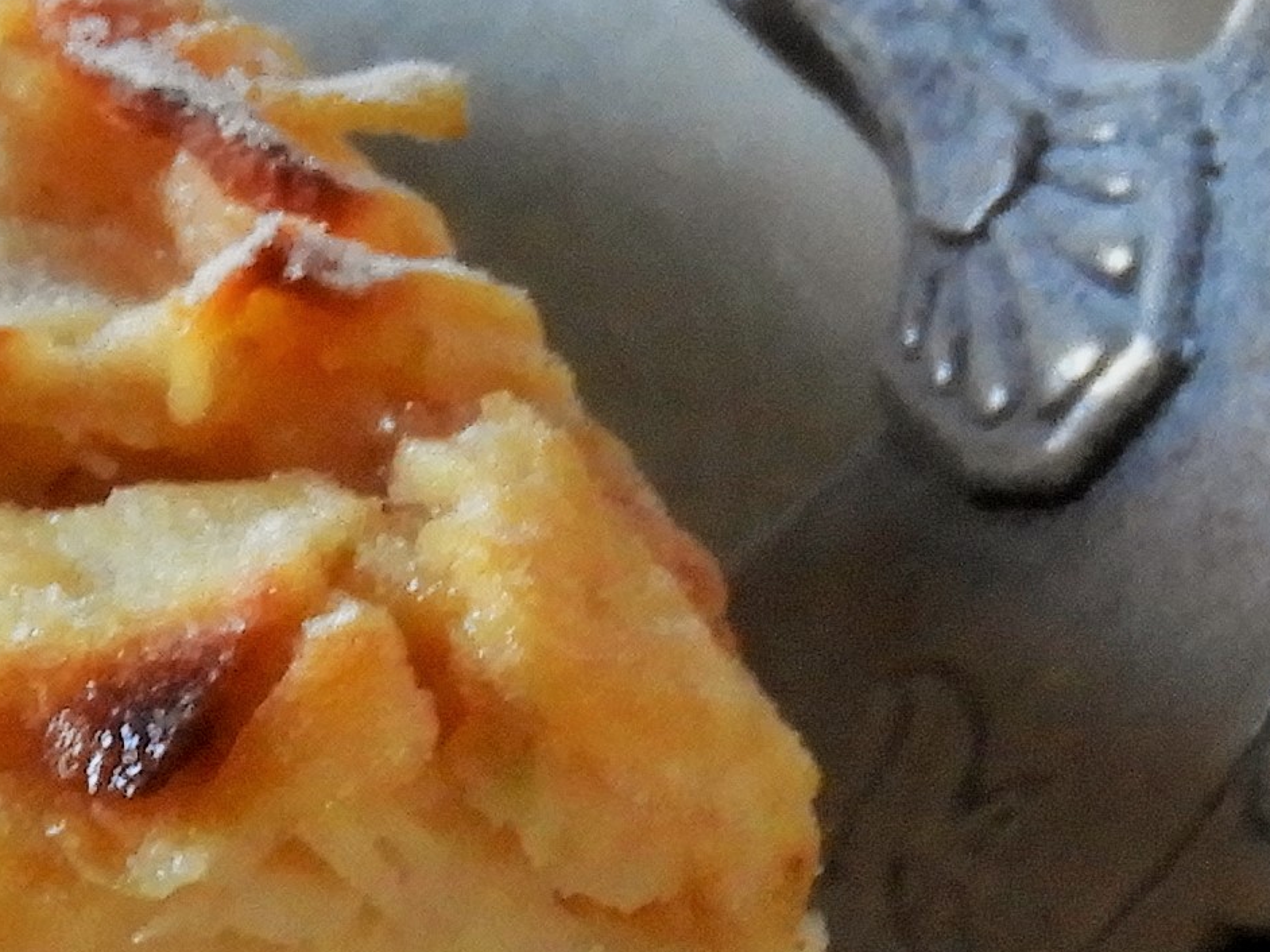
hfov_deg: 2.9
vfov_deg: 2.2
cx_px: 309
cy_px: 1284
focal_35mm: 688
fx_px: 25235
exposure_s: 1/15
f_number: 5
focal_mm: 22.4
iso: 400
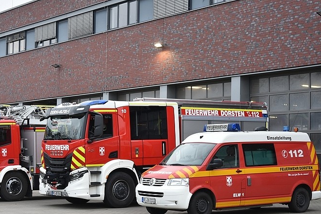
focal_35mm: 75
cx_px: 113
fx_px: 669
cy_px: 136
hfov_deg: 26.9
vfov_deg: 18.1
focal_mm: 55
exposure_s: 1/100
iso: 400
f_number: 5
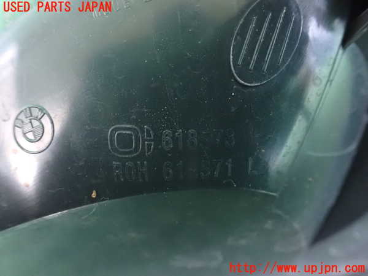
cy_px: 138
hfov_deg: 60.0
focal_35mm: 30
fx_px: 319
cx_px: 184
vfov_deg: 46.8
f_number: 2.3
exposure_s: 1/30
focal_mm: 5.4
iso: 1600
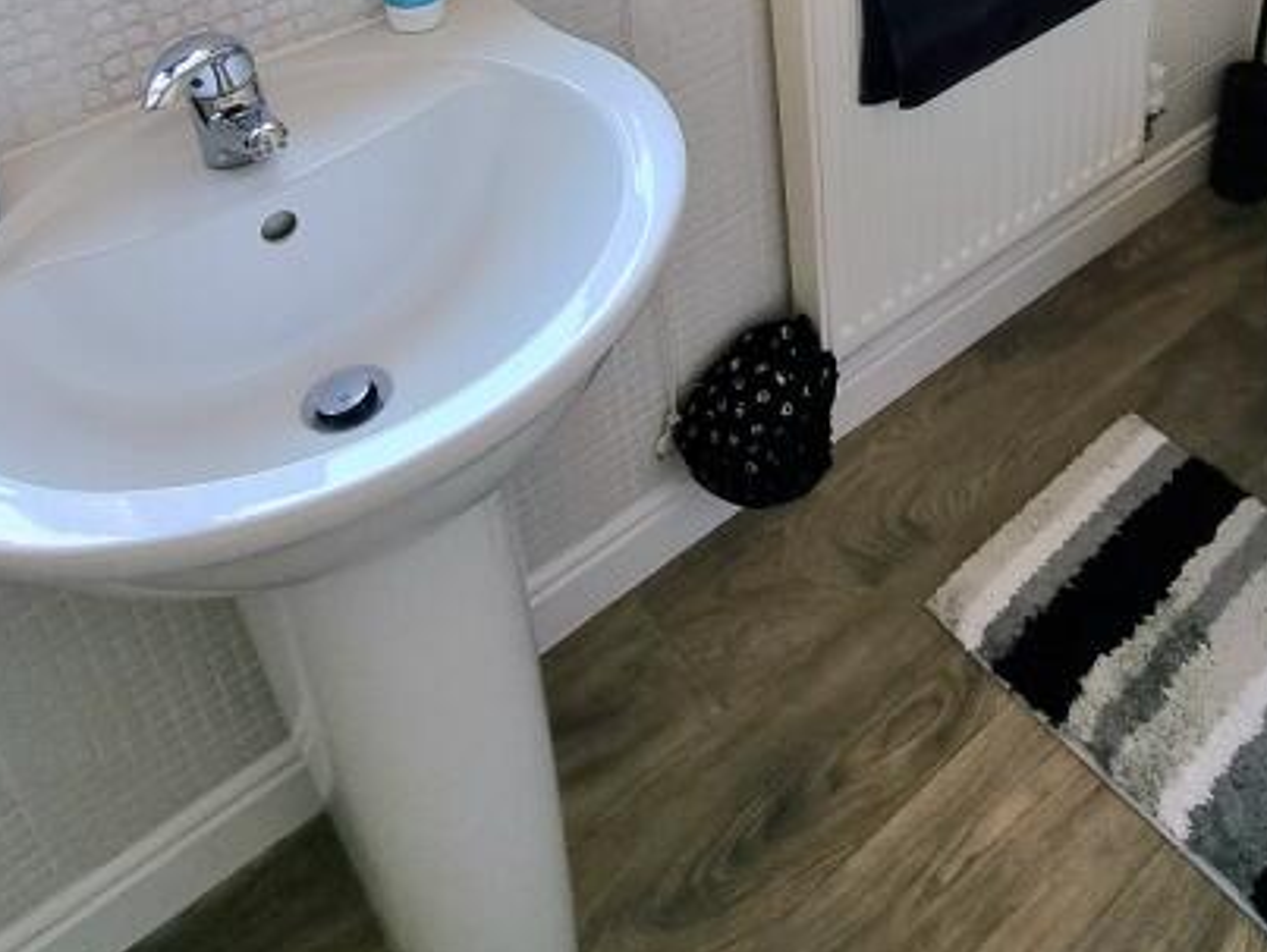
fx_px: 1209
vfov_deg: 34.5
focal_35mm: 33
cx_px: 836
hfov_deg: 54.3
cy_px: -189
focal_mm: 2.2
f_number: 2.2
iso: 64
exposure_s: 1/120
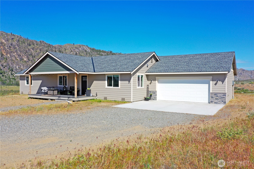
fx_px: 198
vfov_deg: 46.4
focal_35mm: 28
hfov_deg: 65.5
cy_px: 84
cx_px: 127
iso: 100
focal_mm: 10.26
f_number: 5.6
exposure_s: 1/500
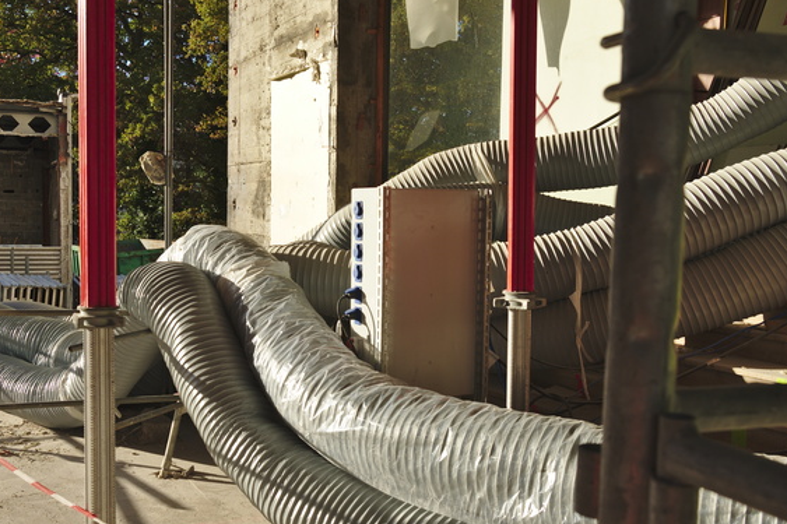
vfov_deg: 35.0
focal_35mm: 38
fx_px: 830
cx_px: 288
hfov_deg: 50.1
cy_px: 282
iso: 200
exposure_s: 1/500
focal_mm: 18
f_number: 5
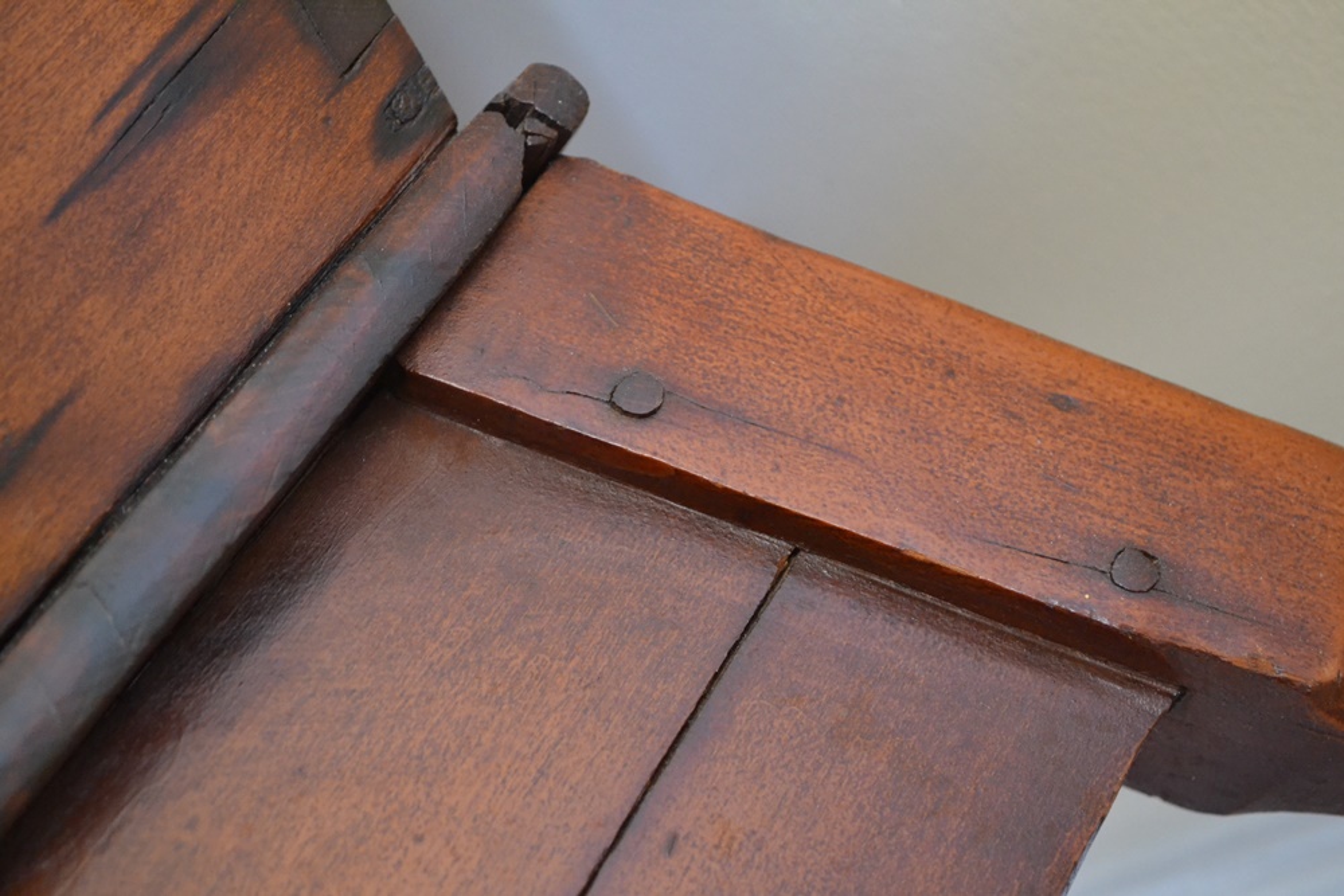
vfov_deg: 21.6
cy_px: 448
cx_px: 672
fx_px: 2352
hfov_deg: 31.9
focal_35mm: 63
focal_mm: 42
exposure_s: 1/25
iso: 3200
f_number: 5.3
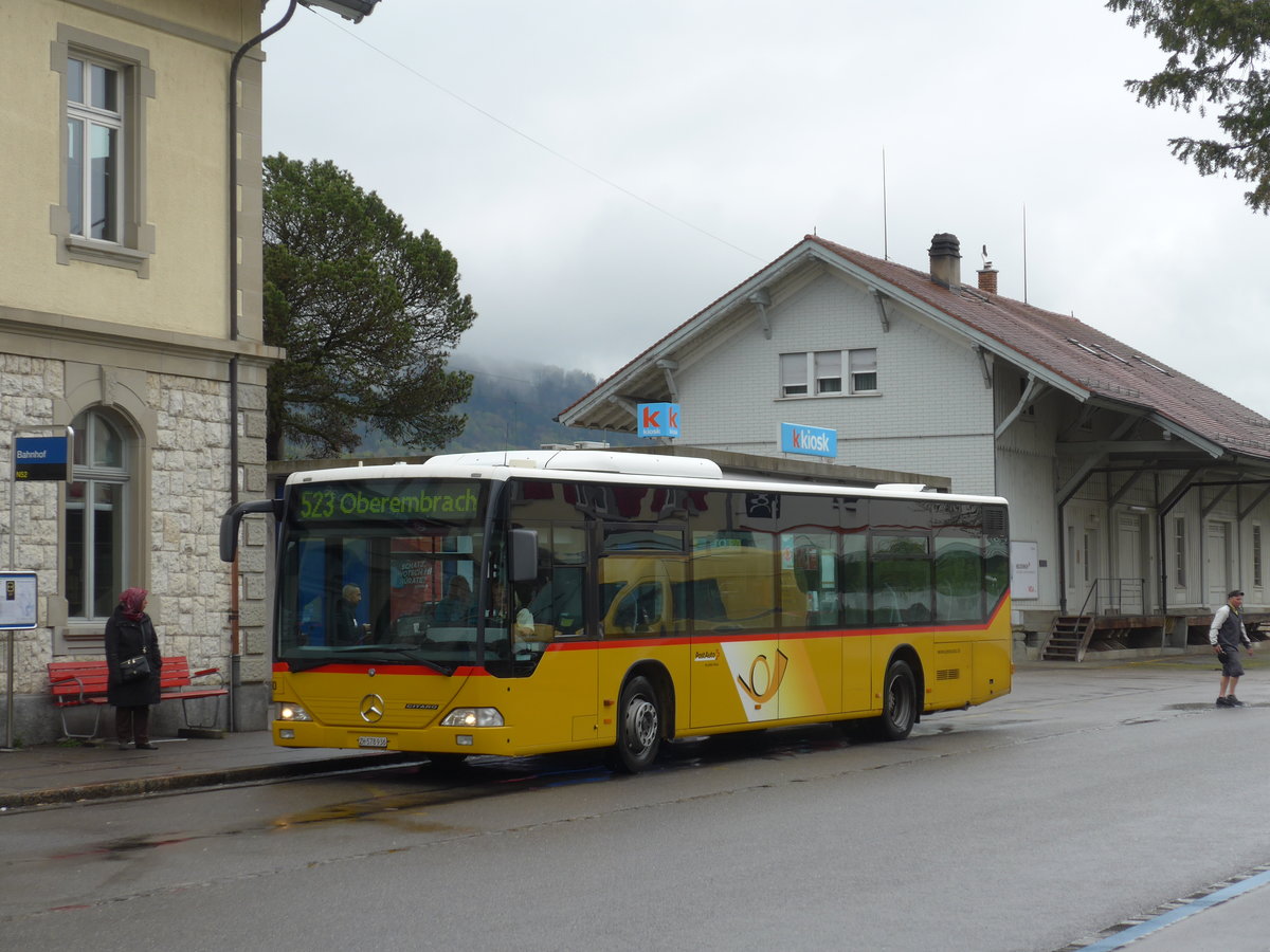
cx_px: 635
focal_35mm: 74
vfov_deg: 19.9
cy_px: 476
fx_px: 2715
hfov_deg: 26.3
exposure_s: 1/125
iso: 80
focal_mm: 15
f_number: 4.2
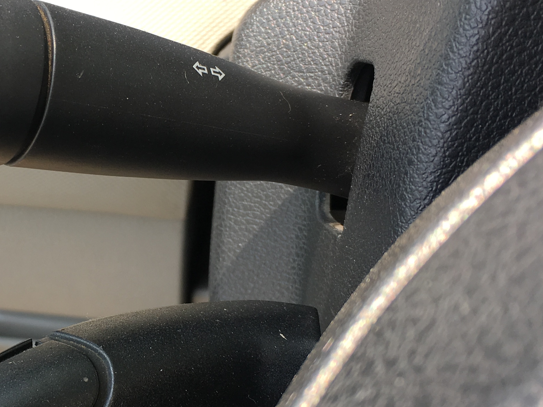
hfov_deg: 29.4
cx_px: 53
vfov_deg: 23.3
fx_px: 988
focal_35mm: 63
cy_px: 229
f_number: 2.2
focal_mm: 4.15
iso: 25
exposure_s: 1/151
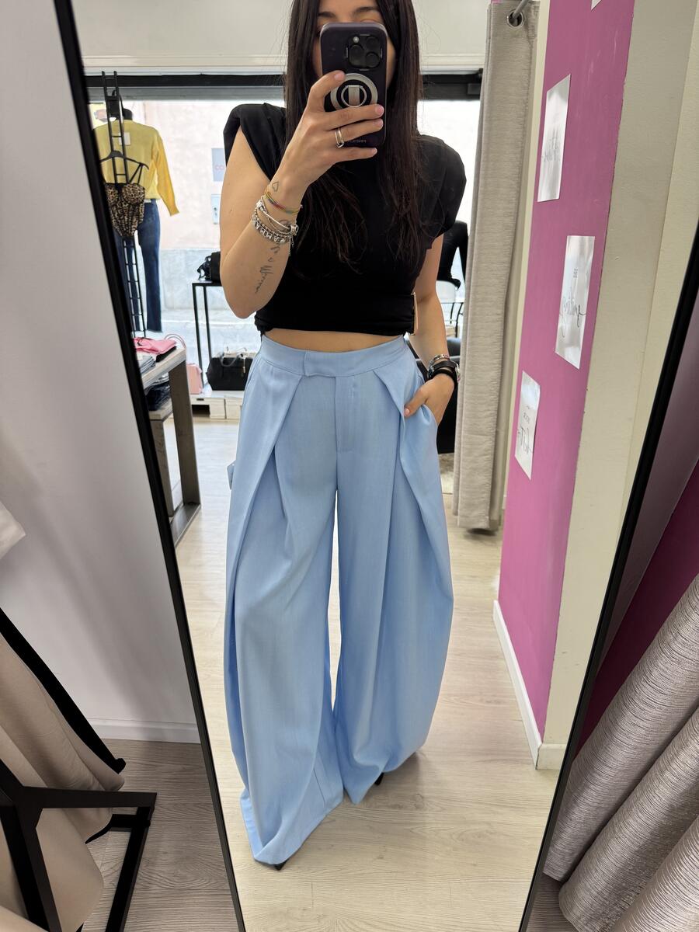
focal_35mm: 24
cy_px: 466
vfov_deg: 71.6
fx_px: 646
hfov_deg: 56.8
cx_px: 350
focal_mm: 6.76
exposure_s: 1/100
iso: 125
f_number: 1.78
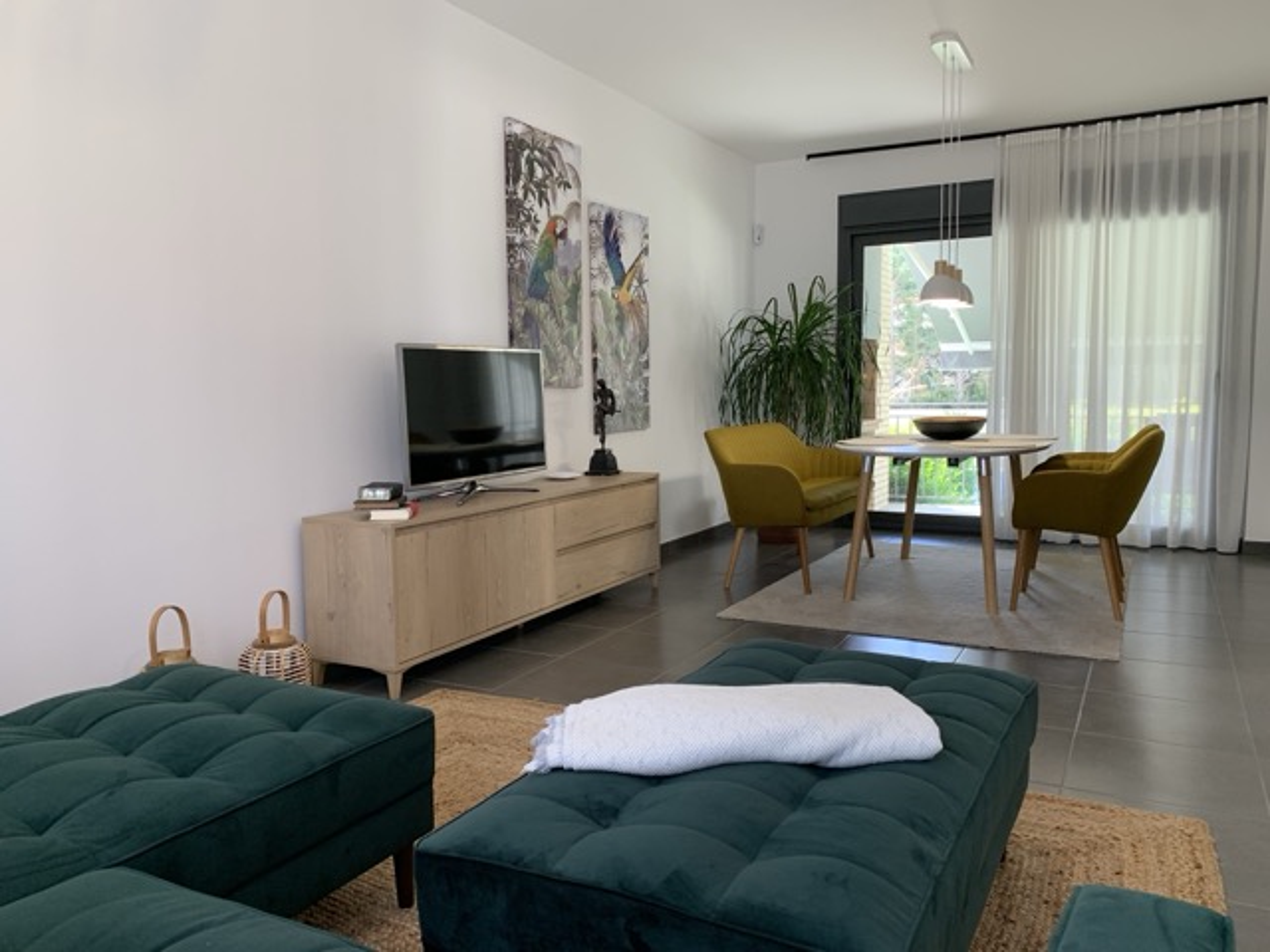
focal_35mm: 26
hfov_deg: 67.3
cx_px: 635
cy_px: 476
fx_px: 954
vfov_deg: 53.1
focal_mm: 4.25
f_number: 1.8
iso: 100
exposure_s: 1/121
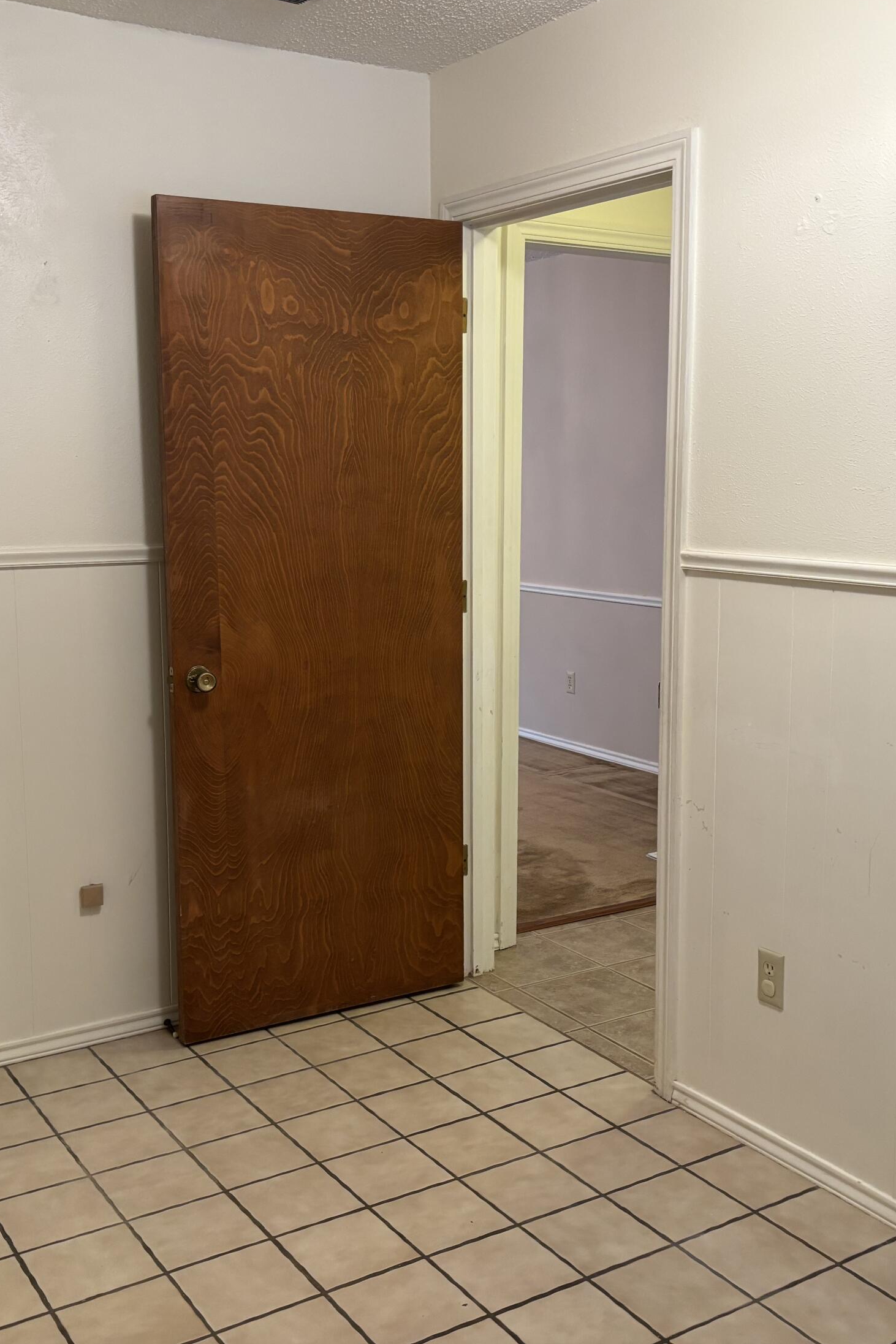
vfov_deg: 51.9
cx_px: 444
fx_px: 1381
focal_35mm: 37
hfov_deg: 35.9
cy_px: 661
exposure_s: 1/60
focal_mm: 5.96
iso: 200
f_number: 1.6
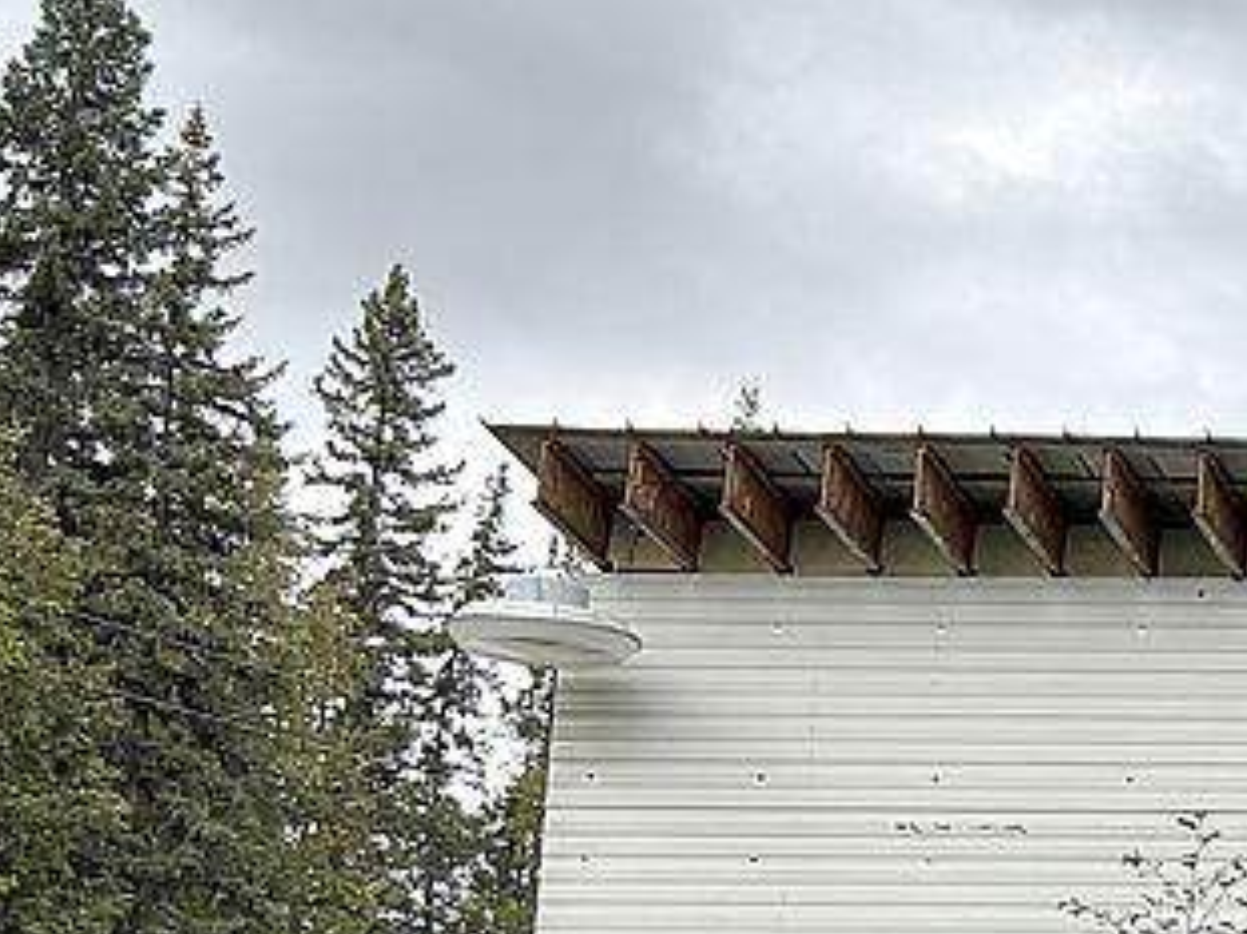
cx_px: 2534
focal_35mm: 107
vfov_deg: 13.7
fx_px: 3853
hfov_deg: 14.9
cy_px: 854
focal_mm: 5.96
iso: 50
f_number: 1.6
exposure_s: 1/873
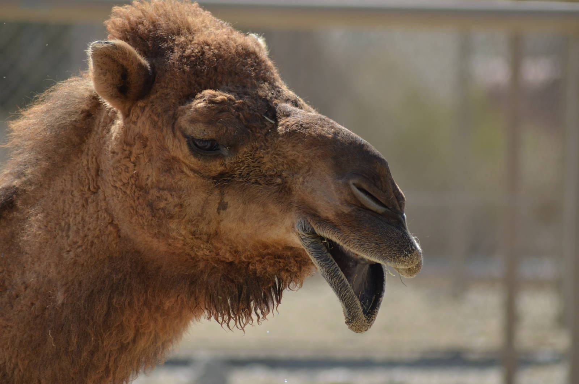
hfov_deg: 5.7
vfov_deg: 3.8
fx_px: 5778
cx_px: 290
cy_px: 192
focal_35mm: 360
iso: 400
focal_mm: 240
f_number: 5
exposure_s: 1/1600
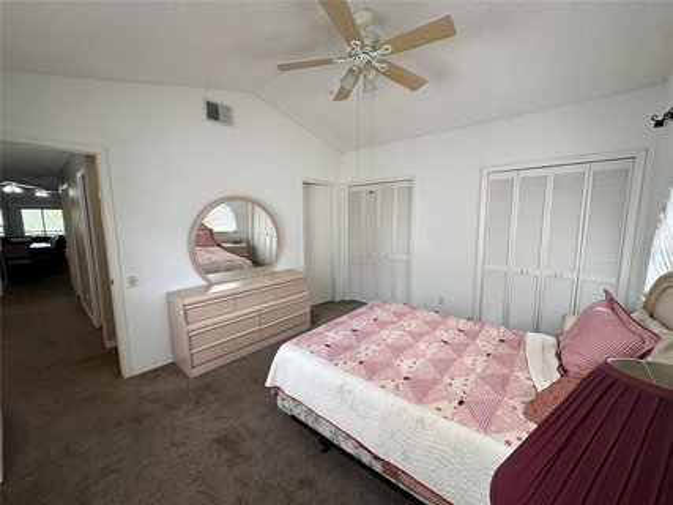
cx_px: 336
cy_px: 252
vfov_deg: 85.6
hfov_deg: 102.1
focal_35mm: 14
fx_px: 272
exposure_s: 1/99
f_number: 2.2
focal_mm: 2.22
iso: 64
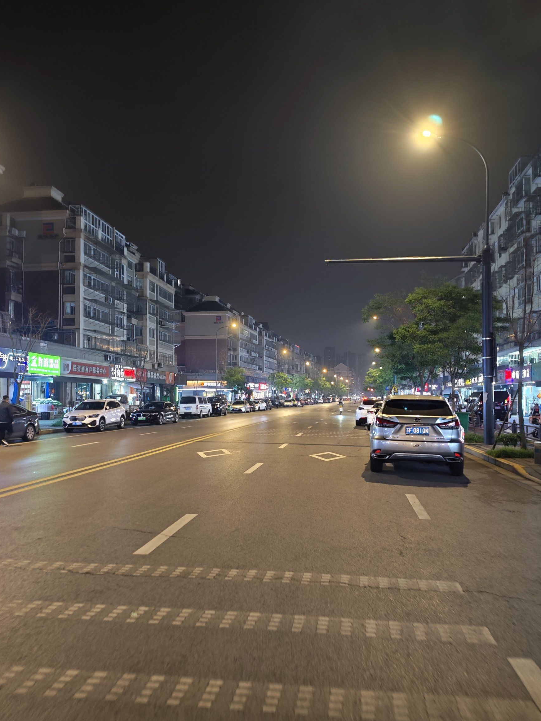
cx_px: 284
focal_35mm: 27
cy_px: 362
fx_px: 563
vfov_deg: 65.3
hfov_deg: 51.3
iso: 1000
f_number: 1.6
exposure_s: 1/25
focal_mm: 6.55
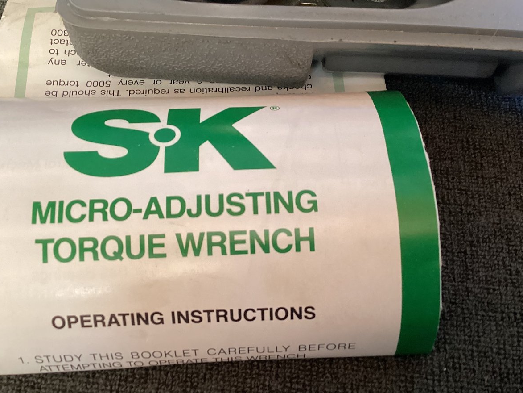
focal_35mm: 40
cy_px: 211
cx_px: 240
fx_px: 604
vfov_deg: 35.9
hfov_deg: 46.7
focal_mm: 3.3
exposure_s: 1/33
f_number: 2.4
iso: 250
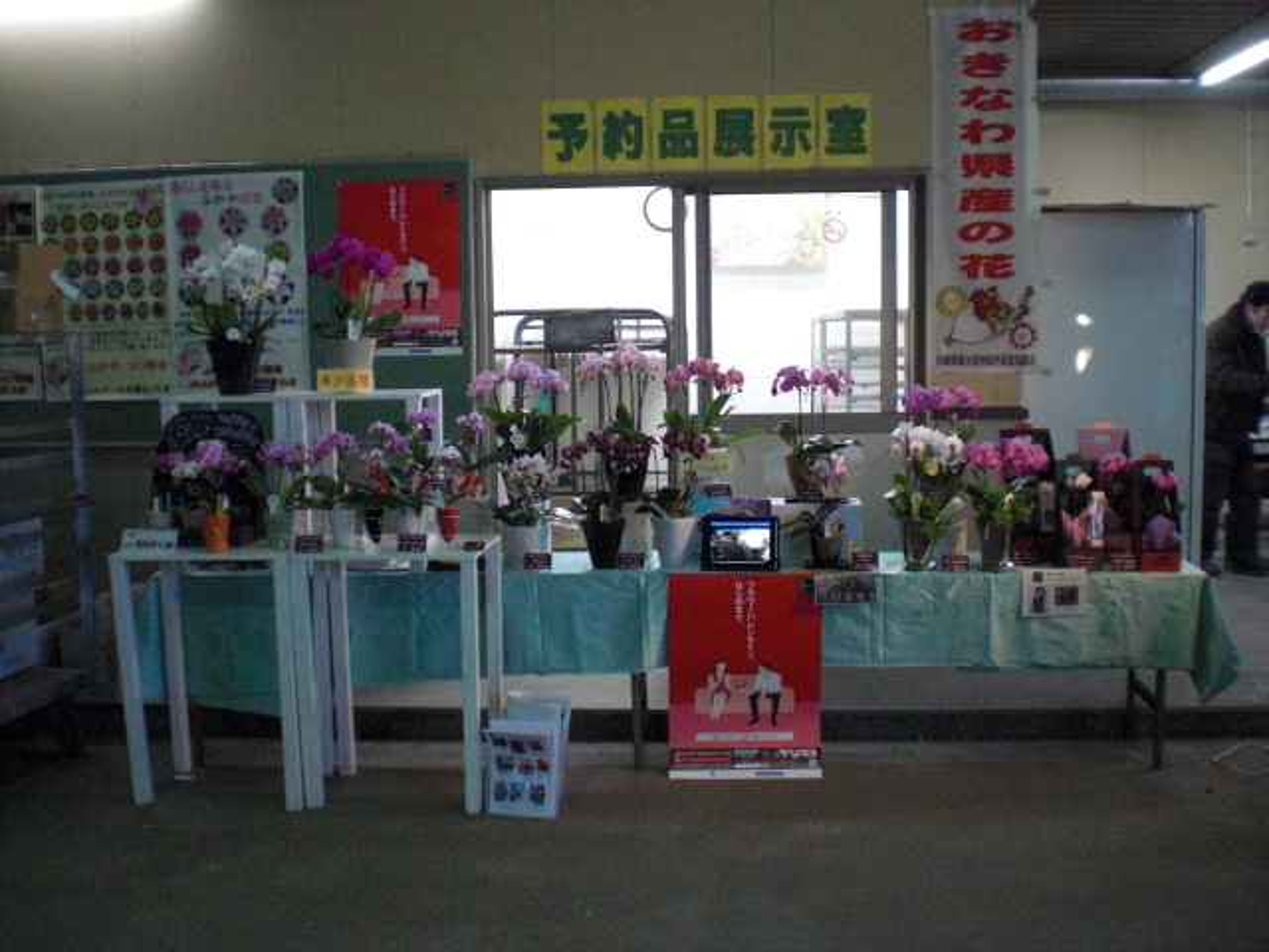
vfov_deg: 37.7
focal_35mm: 38
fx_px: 1393
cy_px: 476
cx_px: 634
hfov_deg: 49.0
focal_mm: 6.3
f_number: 3.1
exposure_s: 1/50
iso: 800
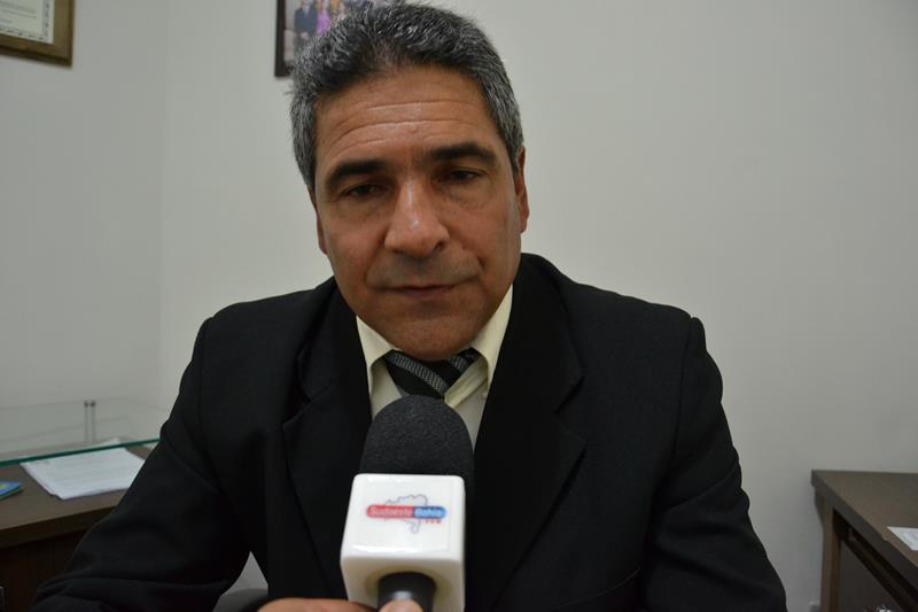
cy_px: 306
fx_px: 688
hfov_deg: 67.4
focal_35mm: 27
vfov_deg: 47.9
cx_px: 459
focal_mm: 18
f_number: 3.5
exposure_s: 1/15
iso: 1600
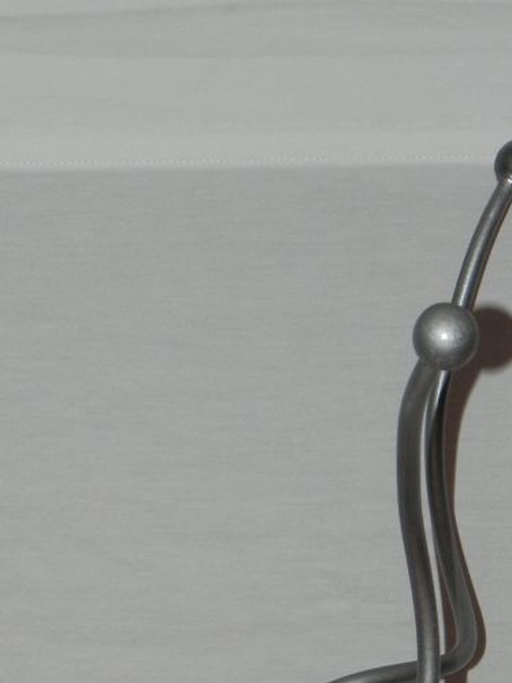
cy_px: 690
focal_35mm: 195
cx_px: 153
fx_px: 3847
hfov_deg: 7.6
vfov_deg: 10.1
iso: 200
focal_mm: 16.9
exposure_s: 1/30
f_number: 4
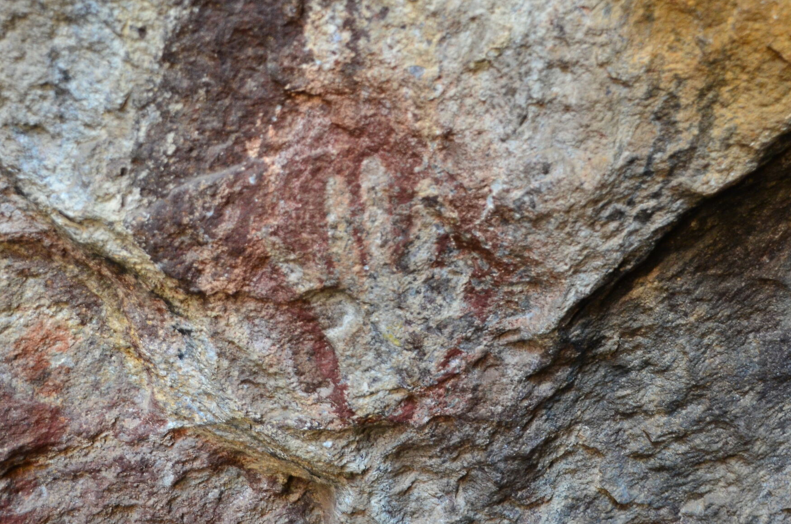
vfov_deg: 21.8
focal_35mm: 62
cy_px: 265
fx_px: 1360
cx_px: 399
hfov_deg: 32.4
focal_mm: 30
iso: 800
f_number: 5.6
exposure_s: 1/50
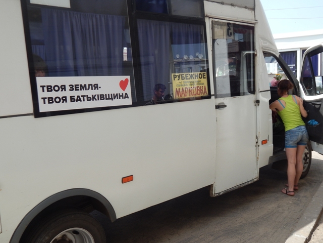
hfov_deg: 52.6
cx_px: 162
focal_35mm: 35
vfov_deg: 40.7
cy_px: 122
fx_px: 327
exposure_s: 1/800
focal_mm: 6.1
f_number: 3.3
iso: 125
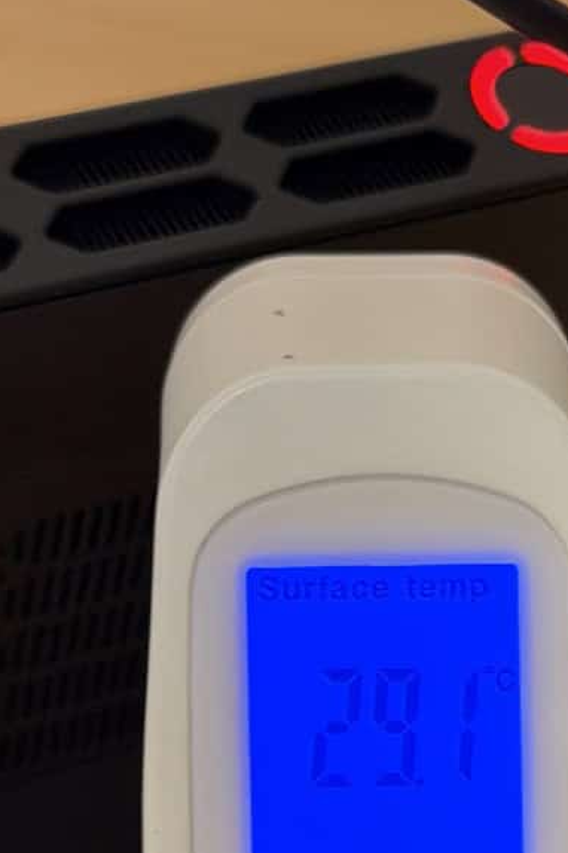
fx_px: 2748
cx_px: 430
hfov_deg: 11.8
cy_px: 796
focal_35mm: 116
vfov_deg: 17.3
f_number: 1.8
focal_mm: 6.8
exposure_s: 1/40
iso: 250
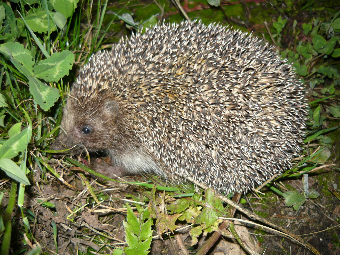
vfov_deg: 42.9
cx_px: 170
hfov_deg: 55.4
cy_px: 128
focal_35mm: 33
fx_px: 324
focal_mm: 5.5
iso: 100
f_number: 2.8
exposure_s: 1/30
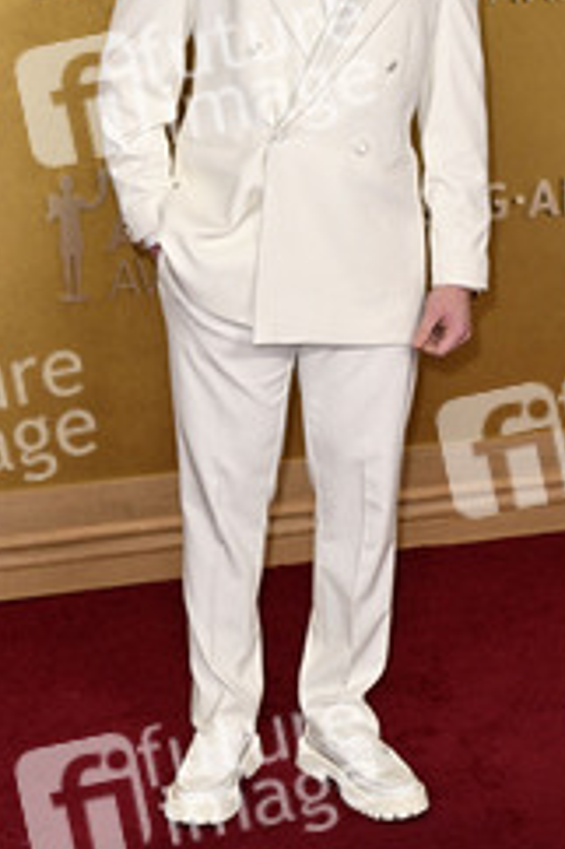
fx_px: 1909
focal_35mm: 81
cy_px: 260
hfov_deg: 16.8
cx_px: 298
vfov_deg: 24.9
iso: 2500
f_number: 5.6
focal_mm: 49
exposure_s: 1/320
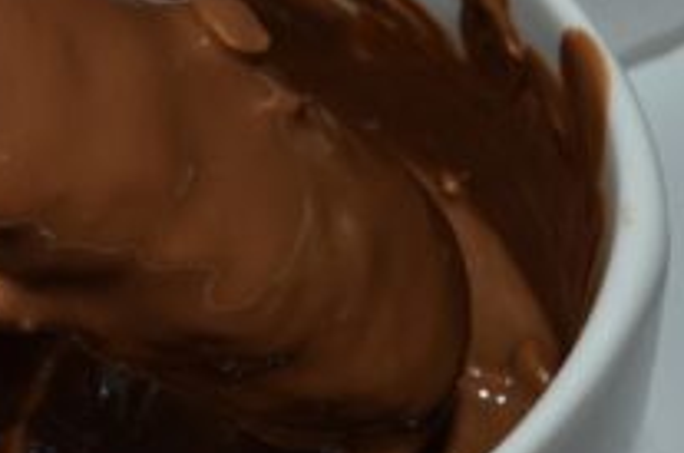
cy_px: 157
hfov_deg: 16.6
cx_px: 50
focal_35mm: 122
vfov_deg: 11.2
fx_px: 2313
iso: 100
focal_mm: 24
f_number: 8
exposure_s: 1/60
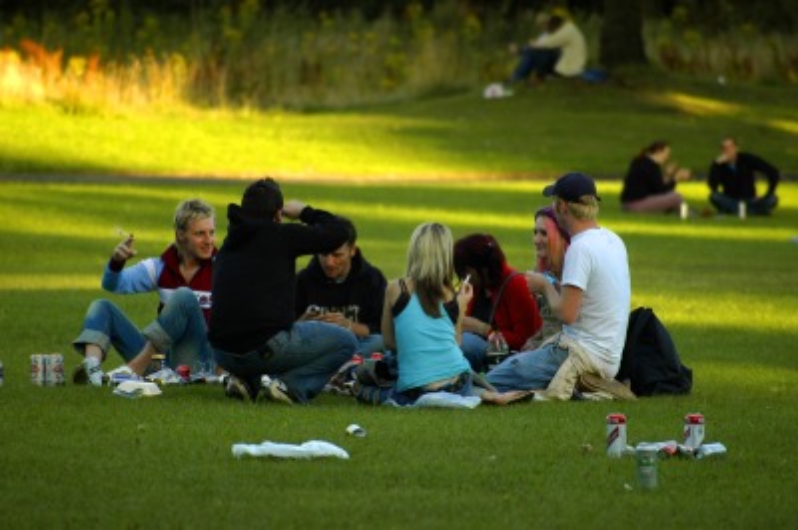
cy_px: 265
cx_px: 399
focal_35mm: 375
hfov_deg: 5.5
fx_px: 8305
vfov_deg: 3.7
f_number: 6.3
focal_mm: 250
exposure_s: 1/125
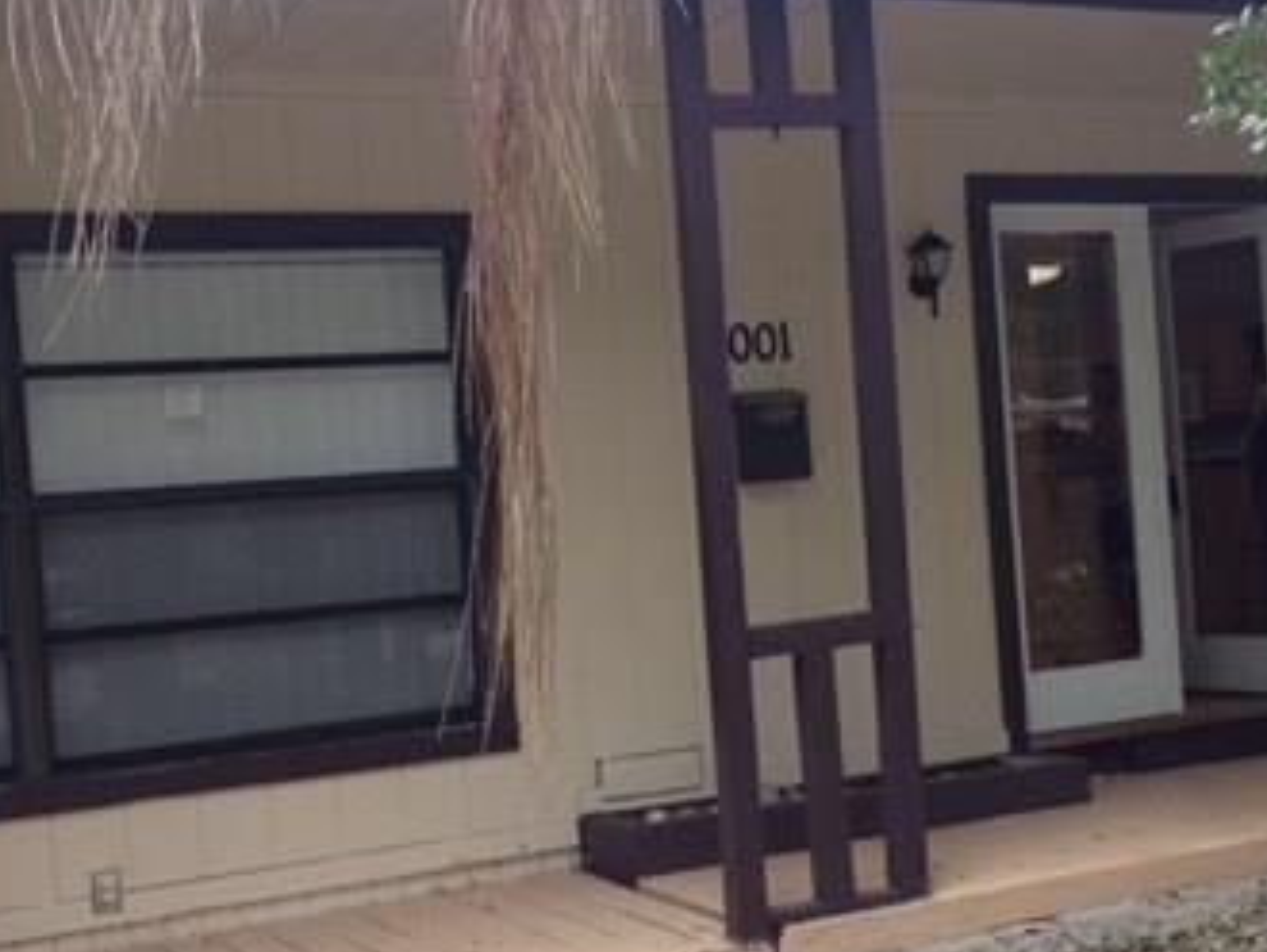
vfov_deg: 23.0
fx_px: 2344
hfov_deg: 29.4
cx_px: 1056
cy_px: 476
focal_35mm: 64
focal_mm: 4.12
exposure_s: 1/60
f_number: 2.4
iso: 50
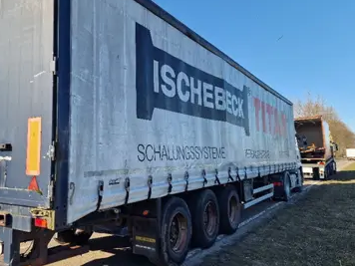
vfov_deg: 45.3
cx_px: 124
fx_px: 318
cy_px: 111
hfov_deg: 57.3
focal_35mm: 31
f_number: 1.8
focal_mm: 6.4
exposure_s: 1/636
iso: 50
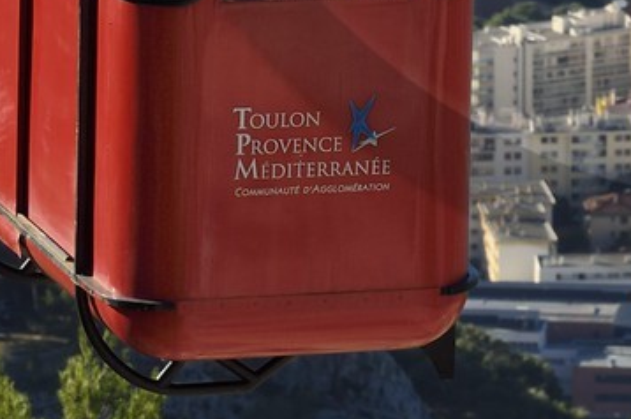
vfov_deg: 2.4
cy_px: -442
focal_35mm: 581
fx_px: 10174
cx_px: 791
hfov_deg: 3.5
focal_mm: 130
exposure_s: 1/400
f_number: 10
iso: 200
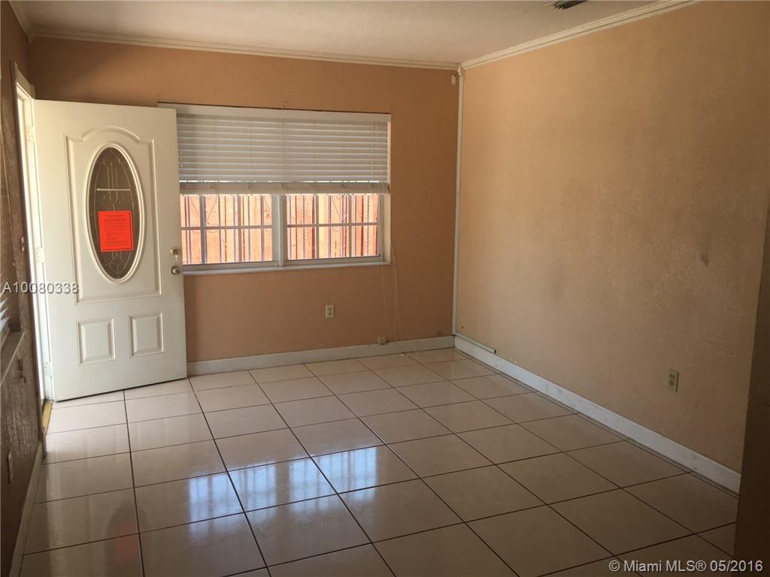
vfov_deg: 48.2
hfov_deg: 61.7
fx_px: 645
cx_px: 385
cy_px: 288
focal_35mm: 29
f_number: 2.2
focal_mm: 4.15
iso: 40
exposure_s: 1/120
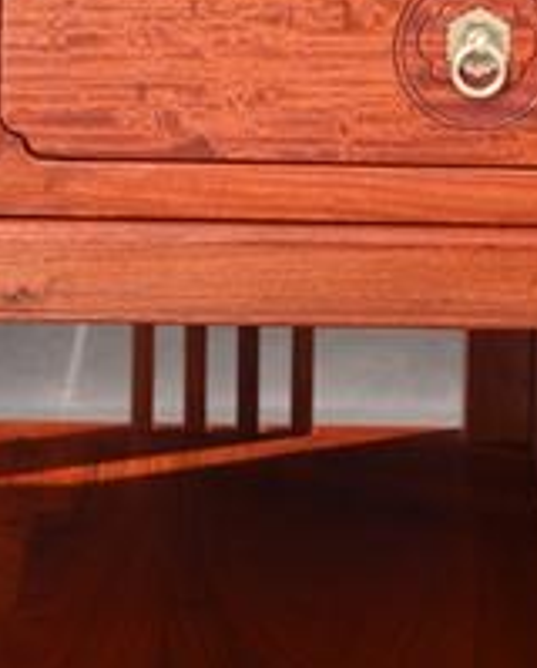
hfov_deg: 8.9
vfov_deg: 11.0
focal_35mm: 175
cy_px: 84
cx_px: 352
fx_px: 3466
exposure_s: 1/125
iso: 125
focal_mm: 62
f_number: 10
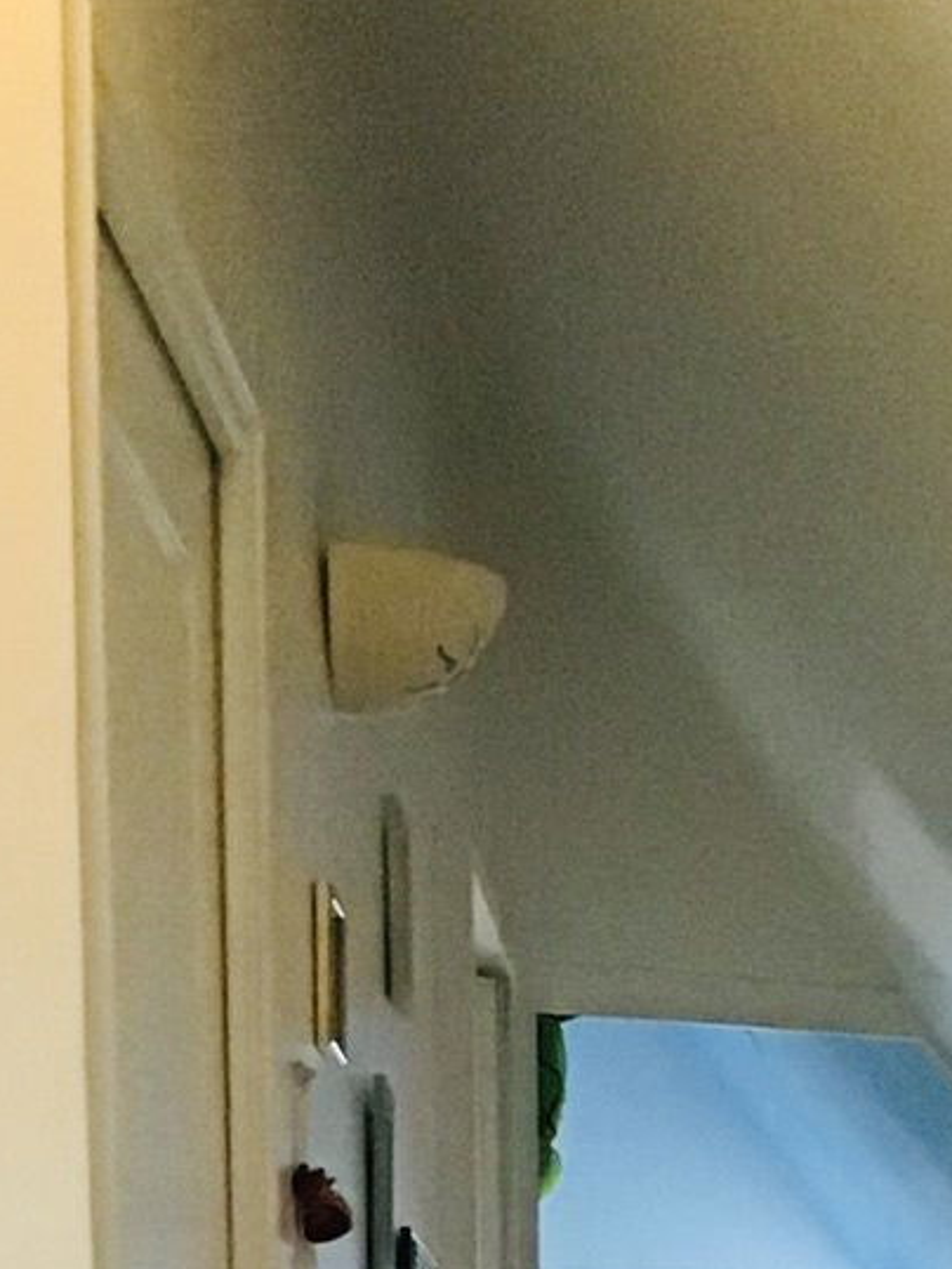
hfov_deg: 12.4
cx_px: 997
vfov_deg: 15.0
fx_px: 4324
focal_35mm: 118
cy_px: 2090
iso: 200
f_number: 2.4
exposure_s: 1/15
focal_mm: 3.3
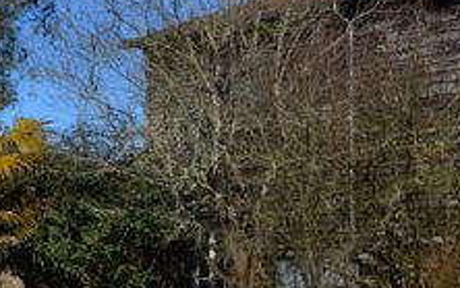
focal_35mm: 97
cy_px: 60
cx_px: 322
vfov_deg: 13.4
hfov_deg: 21.3
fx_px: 1217
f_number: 9
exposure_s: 1/320
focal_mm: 20
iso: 100
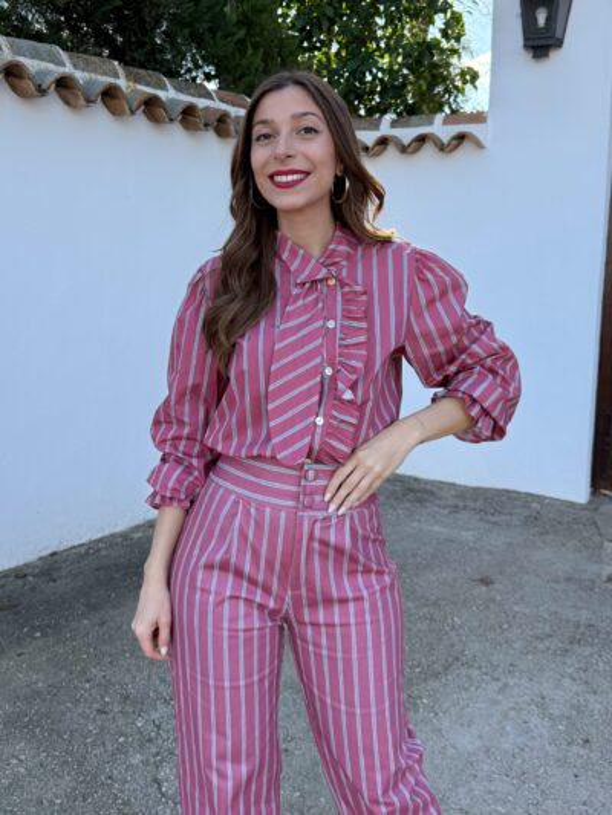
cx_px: 306
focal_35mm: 24
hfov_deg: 56.8
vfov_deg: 71.6
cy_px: 408
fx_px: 566
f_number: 1.78
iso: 100
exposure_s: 1/955
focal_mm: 6.76
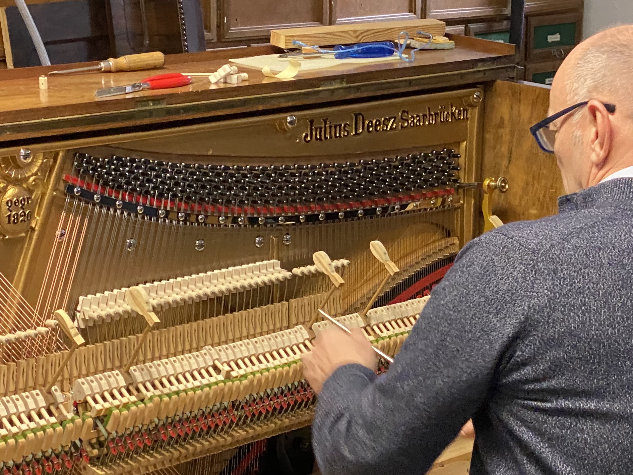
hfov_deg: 17.4
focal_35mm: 111
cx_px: 608
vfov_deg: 13.3
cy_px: 334
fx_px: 2030
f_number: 2
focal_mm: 6
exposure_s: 1/50
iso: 500
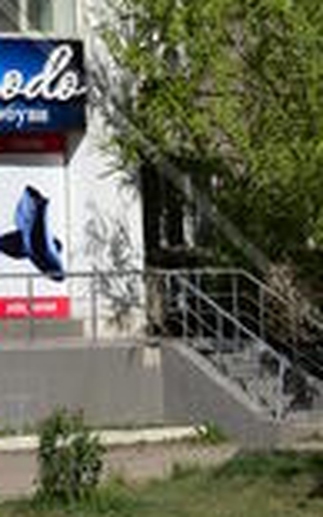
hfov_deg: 7.4
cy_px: -284
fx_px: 2420
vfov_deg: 11.6
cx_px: -285
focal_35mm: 172
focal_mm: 30
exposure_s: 1/800
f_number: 9
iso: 250
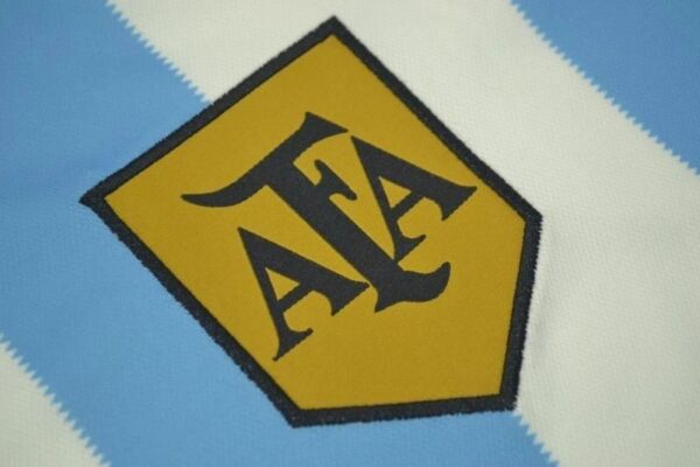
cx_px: 350
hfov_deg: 27.0
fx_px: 1458
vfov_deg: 18.2
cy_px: 234
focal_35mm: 75
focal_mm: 50
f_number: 5.6
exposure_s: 1/80
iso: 200
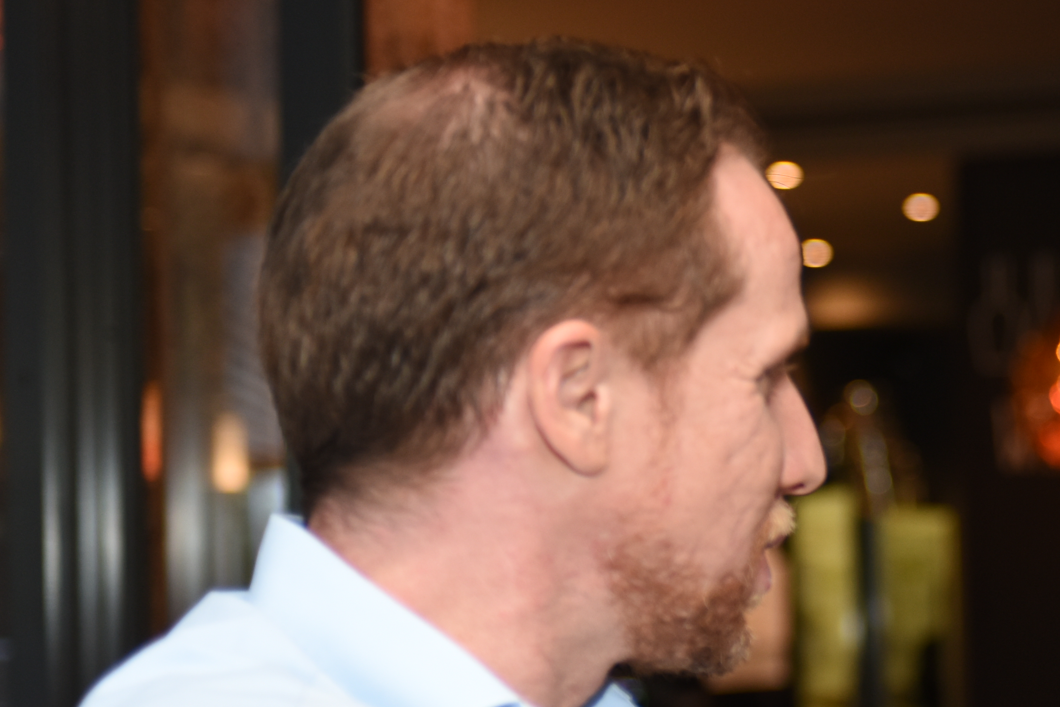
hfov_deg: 15.0
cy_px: 591
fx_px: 3917
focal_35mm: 133
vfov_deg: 10.3
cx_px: 1200
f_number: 2.8
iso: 500
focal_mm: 50
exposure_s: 1/80
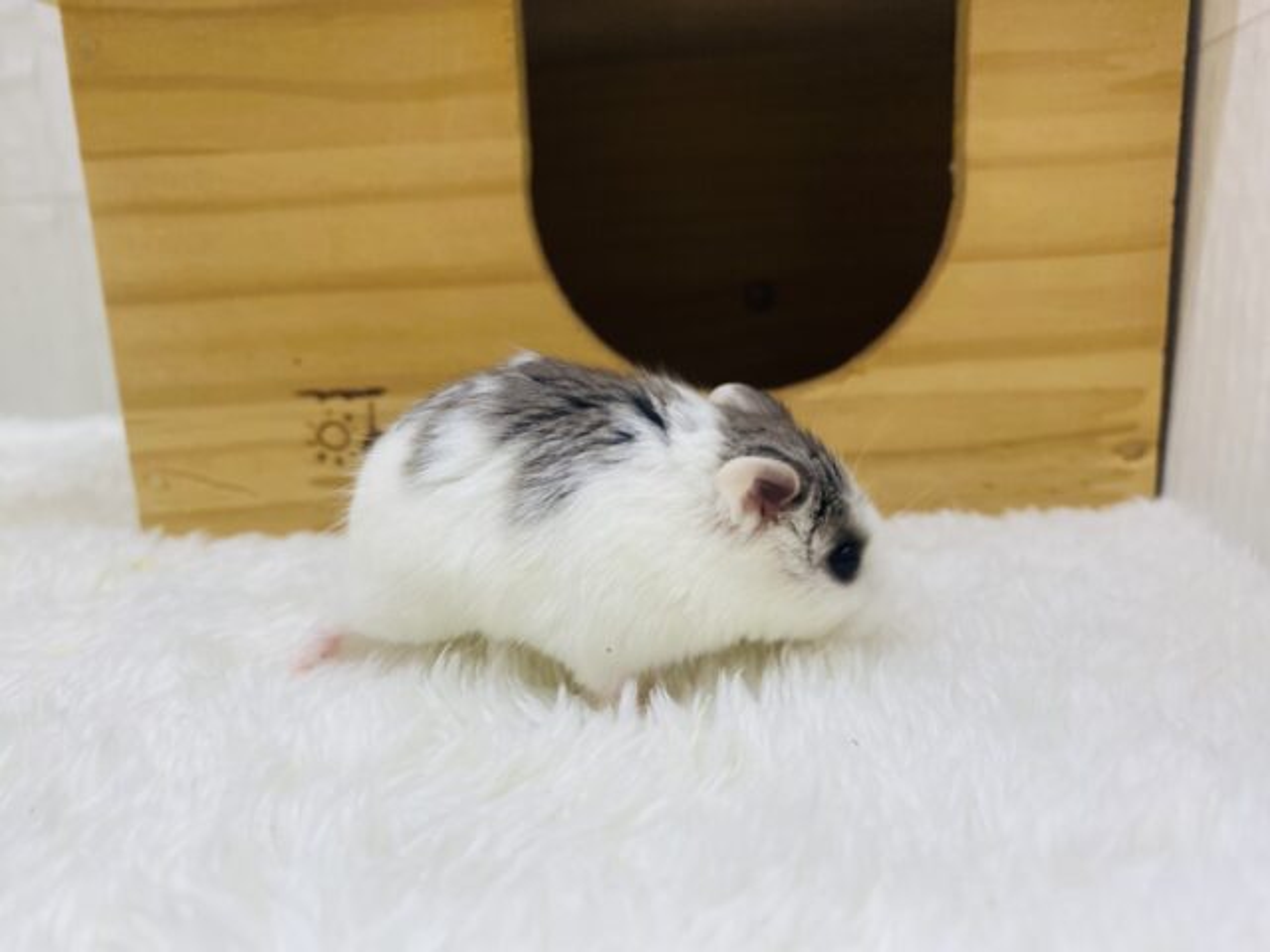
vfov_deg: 54.9
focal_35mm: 25
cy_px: 476
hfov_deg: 69.4
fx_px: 917
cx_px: 635
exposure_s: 1/100
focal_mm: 4.25
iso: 125
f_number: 1.8
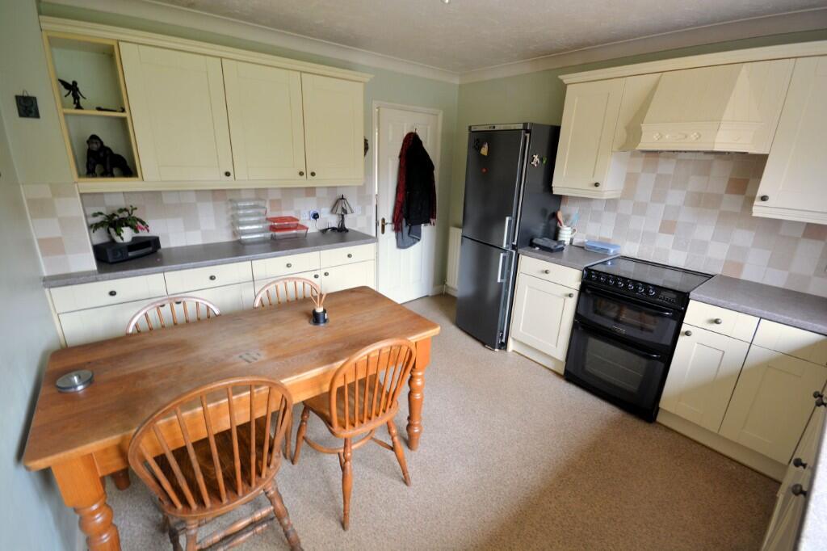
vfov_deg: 77.3
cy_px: 276
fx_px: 344
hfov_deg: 100.4
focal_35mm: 15
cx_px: 414
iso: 400
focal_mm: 10
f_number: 8
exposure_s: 1/3
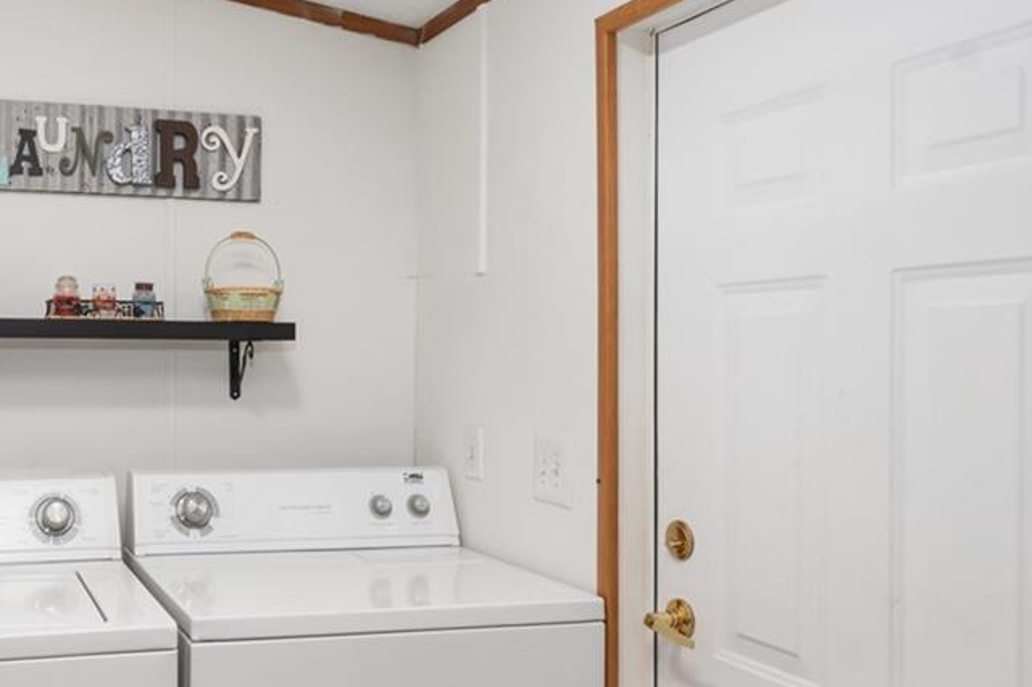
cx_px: 205
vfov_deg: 37.8
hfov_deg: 51.1
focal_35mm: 35
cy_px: 358
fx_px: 1003
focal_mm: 14
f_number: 8
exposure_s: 1/20
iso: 500
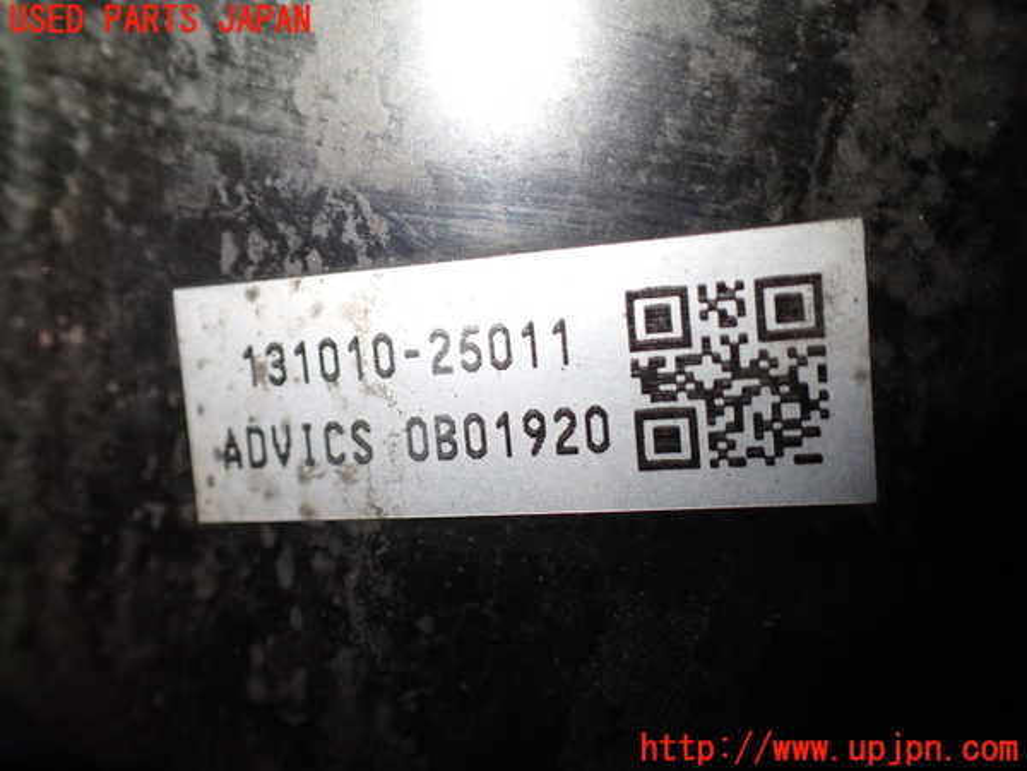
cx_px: 514
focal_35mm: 30
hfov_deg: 60.0
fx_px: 890
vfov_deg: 46.8
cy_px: 386
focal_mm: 5.4
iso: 250
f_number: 2.3
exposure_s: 1/125
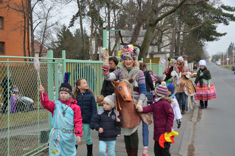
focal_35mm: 57
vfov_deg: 23.7
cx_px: 118
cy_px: 78
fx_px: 371
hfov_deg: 35.1
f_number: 5.6
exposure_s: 1/125
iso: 220
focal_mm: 38
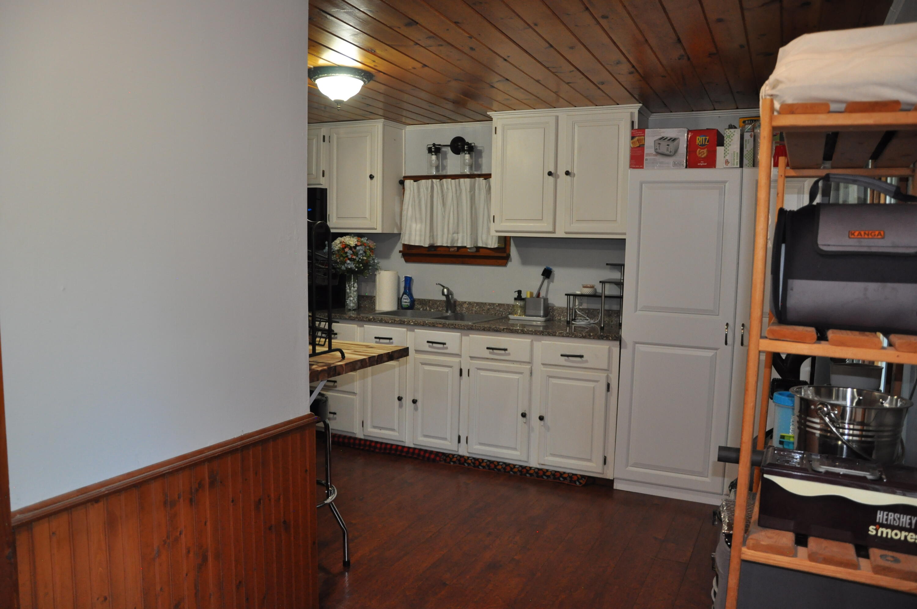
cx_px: 458
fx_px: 687
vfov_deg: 47.8
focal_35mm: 27
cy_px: 304
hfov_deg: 67.4
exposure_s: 1/80
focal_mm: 18
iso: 800
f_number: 3.5
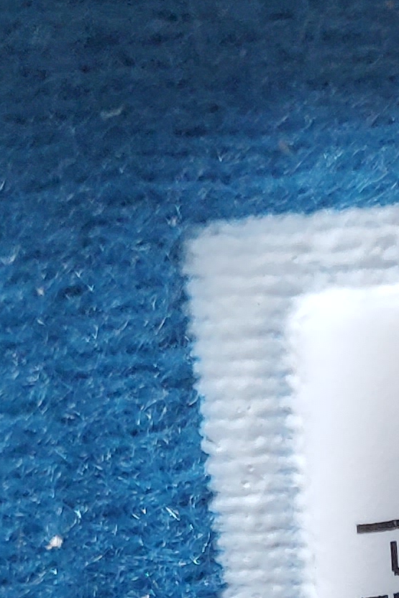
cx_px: 780
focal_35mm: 131
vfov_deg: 14.7
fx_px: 2177
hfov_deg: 9.8
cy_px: 854
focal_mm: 4.3
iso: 100
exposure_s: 1/100
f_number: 2.4
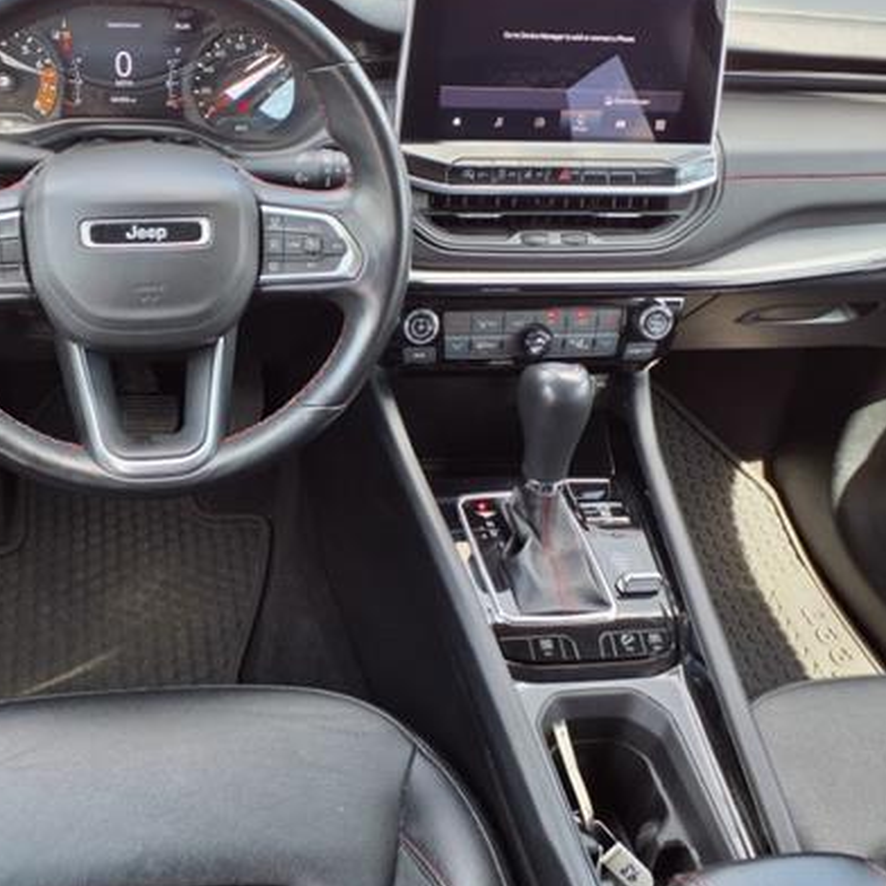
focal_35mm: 39
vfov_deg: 42.8
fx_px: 1129
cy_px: 407
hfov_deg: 41.9
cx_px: 253
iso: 50
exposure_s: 1/120
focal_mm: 3.58
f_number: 1.9
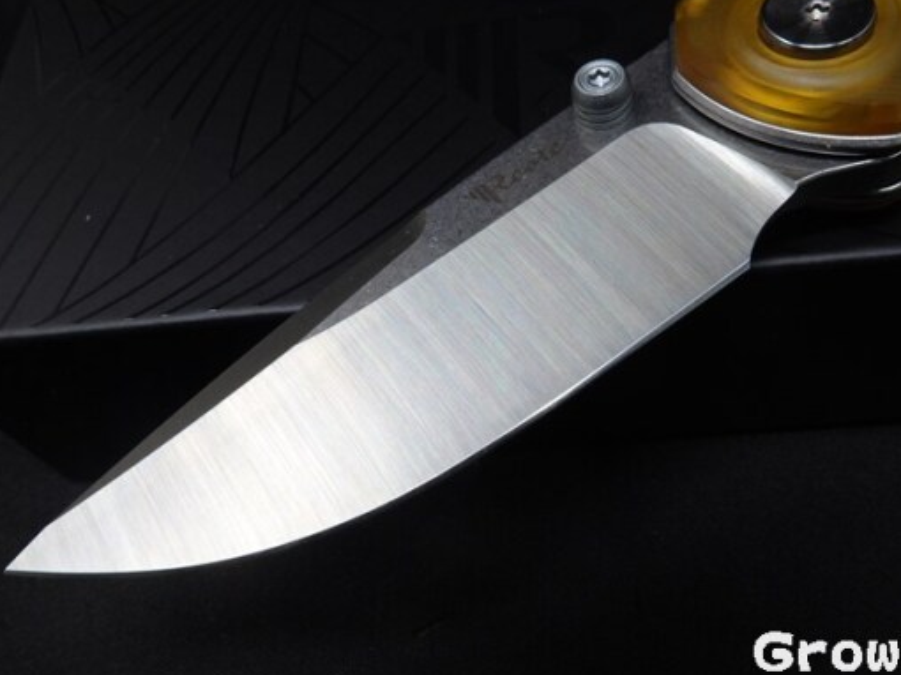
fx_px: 911
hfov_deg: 52.6
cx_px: 468
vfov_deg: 40.7
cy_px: 327
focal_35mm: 35
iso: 800
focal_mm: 10.83
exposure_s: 1/30
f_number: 11
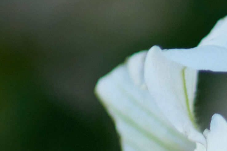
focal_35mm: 1025
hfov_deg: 2.0
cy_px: 228
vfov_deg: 1.3
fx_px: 6463
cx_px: 354
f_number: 5.6
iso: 500
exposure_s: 1/500
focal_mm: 210
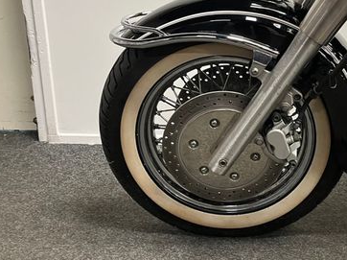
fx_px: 461
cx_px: 248
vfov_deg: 31.4
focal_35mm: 46
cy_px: 106
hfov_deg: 40.4
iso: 200
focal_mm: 5.1
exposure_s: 1/50
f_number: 1.6
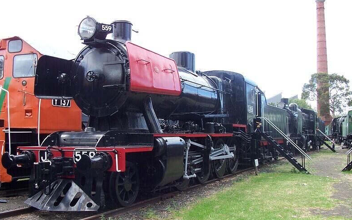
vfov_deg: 33.6
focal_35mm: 38
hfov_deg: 51.5
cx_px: 175
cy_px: 117
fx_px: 365
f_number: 2.8
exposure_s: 1/250
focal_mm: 6
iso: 80
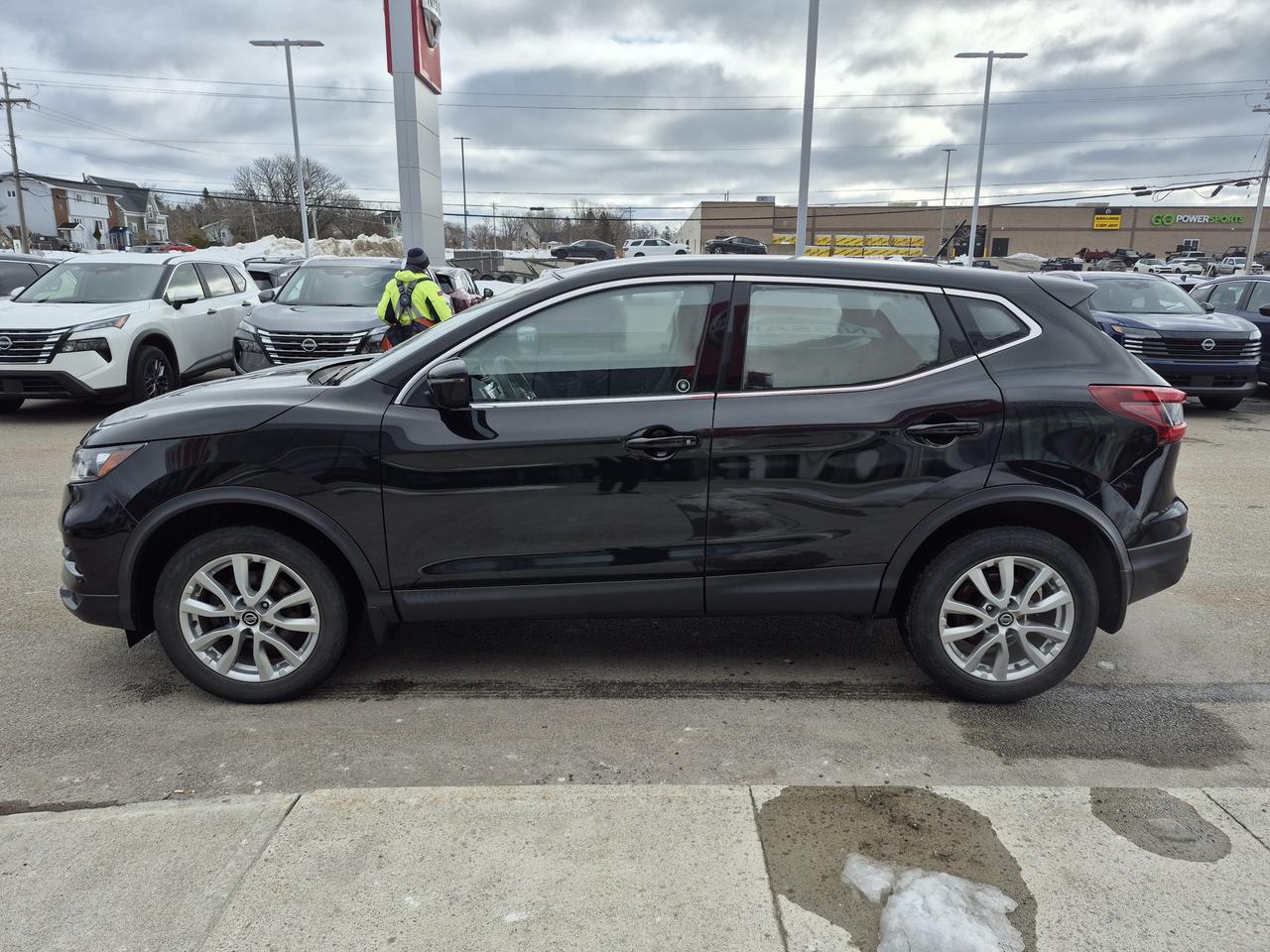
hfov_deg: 73.9
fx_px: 844
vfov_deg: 58.9
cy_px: 476
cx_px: 635
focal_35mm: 23
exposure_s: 1/2264
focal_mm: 5.4
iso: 25
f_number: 1.8
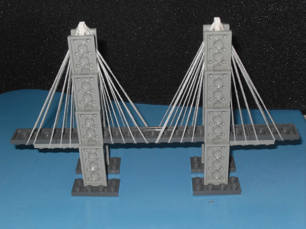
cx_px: 153
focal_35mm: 53
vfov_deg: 27.5
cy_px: 114
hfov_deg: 36.2
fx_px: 469
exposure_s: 1/60
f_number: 3.4
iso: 100
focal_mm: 8.4
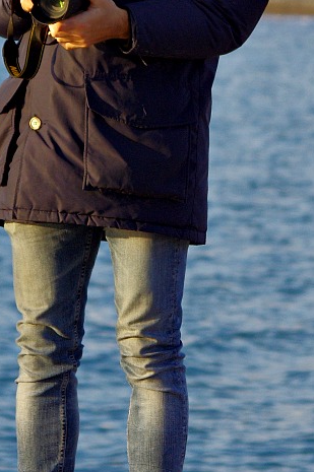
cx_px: 109
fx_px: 4943
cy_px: 111
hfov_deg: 3.6
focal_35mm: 377
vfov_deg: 5.5
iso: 400
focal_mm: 115
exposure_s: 1/640
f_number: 6.3
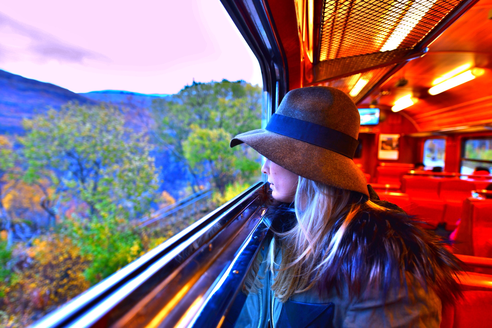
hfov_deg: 86.9
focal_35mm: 19
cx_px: 246
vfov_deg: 64.6
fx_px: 260
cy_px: 164
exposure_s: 1/80
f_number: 2.8
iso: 560
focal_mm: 19
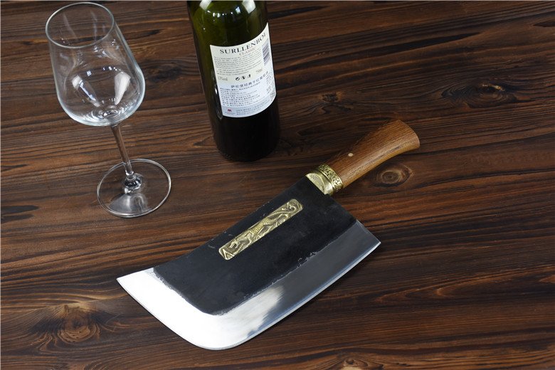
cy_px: 185
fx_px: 925
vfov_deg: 22.6
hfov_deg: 33.4
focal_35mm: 60
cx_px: 278
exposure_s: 1/25
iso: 100
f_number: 4.5
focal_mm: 40
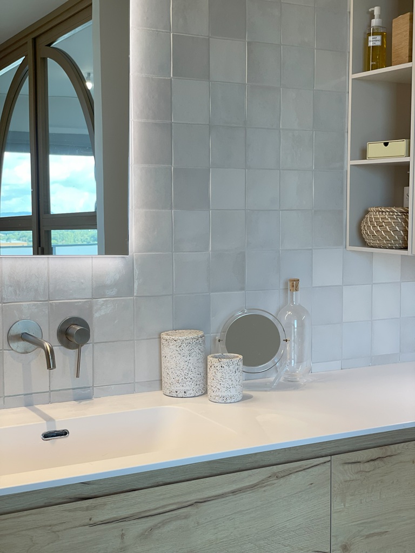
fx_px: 831
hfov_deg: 28.0
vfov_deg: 36.8
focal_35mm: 52
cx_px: 208
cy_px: 276
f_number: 2
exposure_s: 1/100
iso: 40
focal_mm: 6
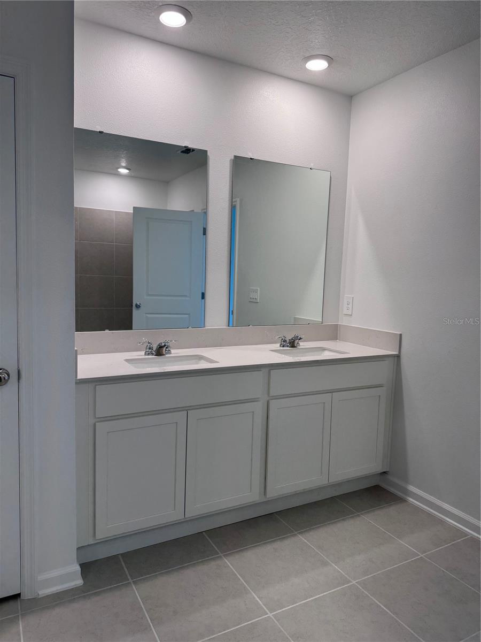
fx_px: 445
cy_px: 321
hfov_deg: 56.8
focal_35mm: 24
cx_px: 240
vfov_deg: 71.6
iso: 80
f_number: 1.78
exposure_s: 1/120
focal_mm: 6.76
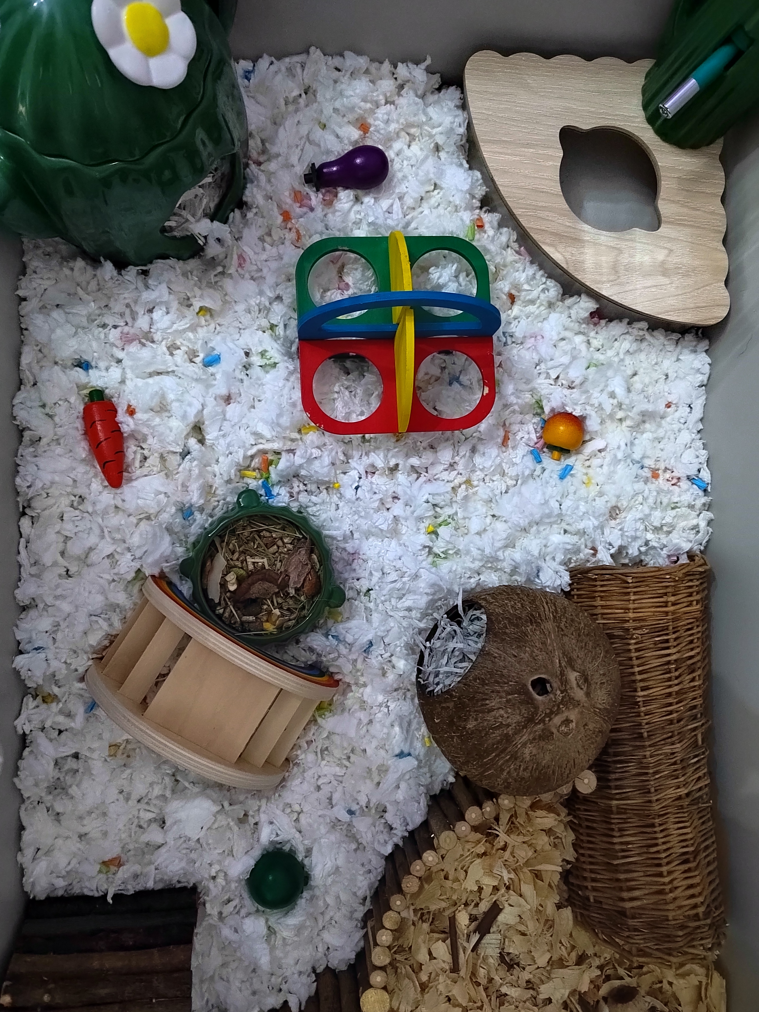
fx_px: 672
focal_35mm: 23
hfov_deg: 58.9
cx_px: 380
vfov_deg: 73.9
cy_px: 506
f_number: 1.9
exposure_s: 1/25
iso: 4760
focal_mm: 5.52
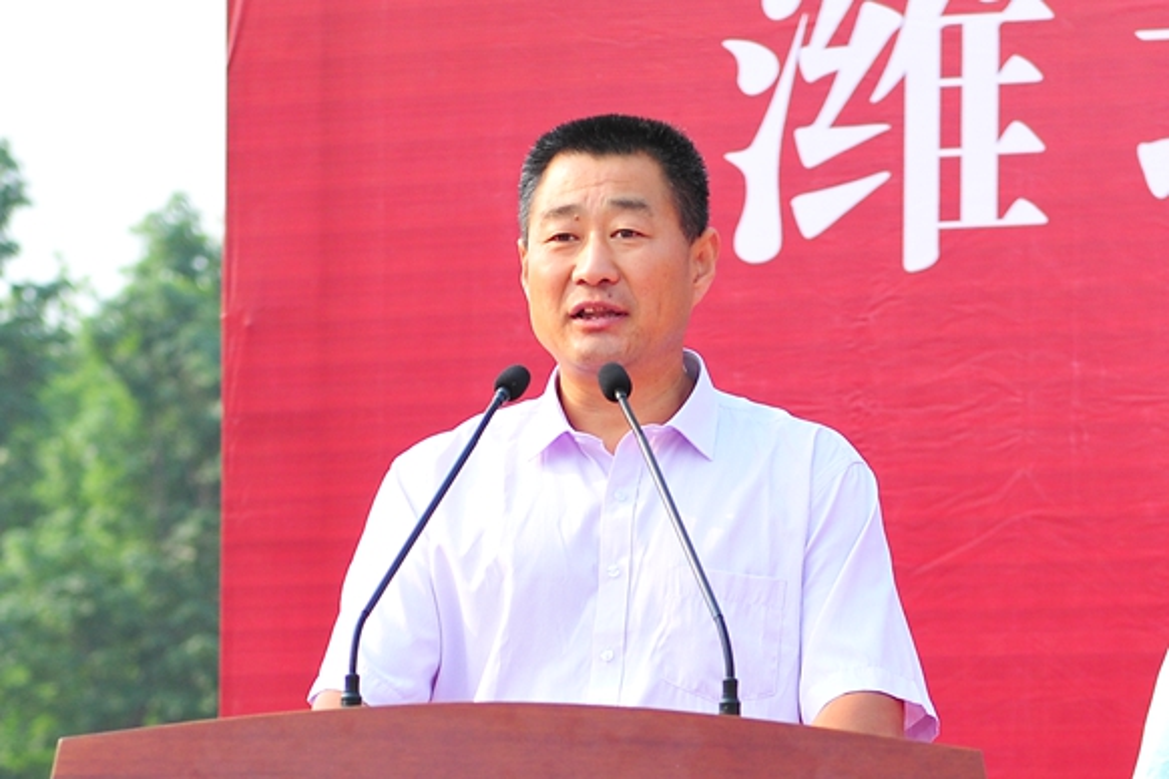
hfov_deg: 28.8
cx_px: 584
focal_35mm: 70
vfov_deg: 19.5
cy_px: 390
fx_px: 2273
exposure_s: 1/640
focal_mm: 70
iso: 200
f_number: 4
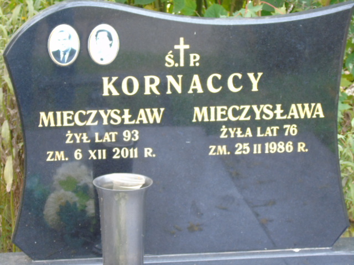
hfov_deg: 18.2
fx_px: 1104
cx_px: 177
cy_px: 132
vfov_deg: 13.7
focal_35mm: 108
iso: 400
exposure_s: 1/50
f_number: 4.4
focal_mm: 19
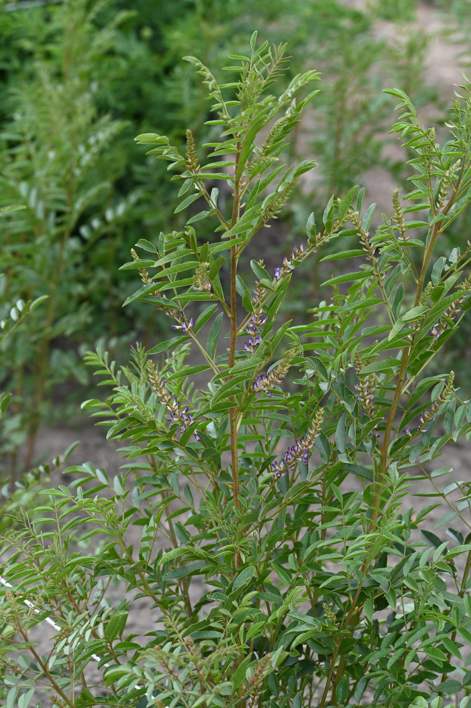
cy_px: 354
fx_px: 2063
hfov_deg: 13.0
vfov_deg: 19.5
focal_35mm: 105
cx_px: 236
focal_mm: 105
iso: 250
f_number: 9
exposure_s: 1/125
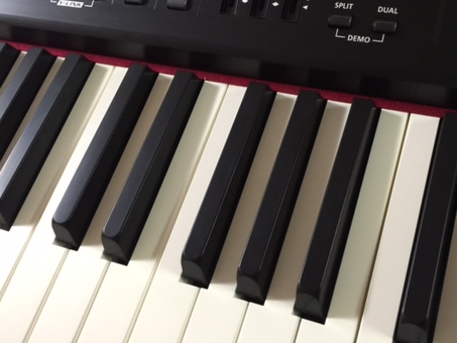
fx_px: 541
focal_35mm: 41
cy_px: 117
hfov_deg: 45.0
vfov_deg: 34.9
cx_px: 308
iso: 100
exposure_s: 1/10
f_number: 2.2
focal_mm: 4.15
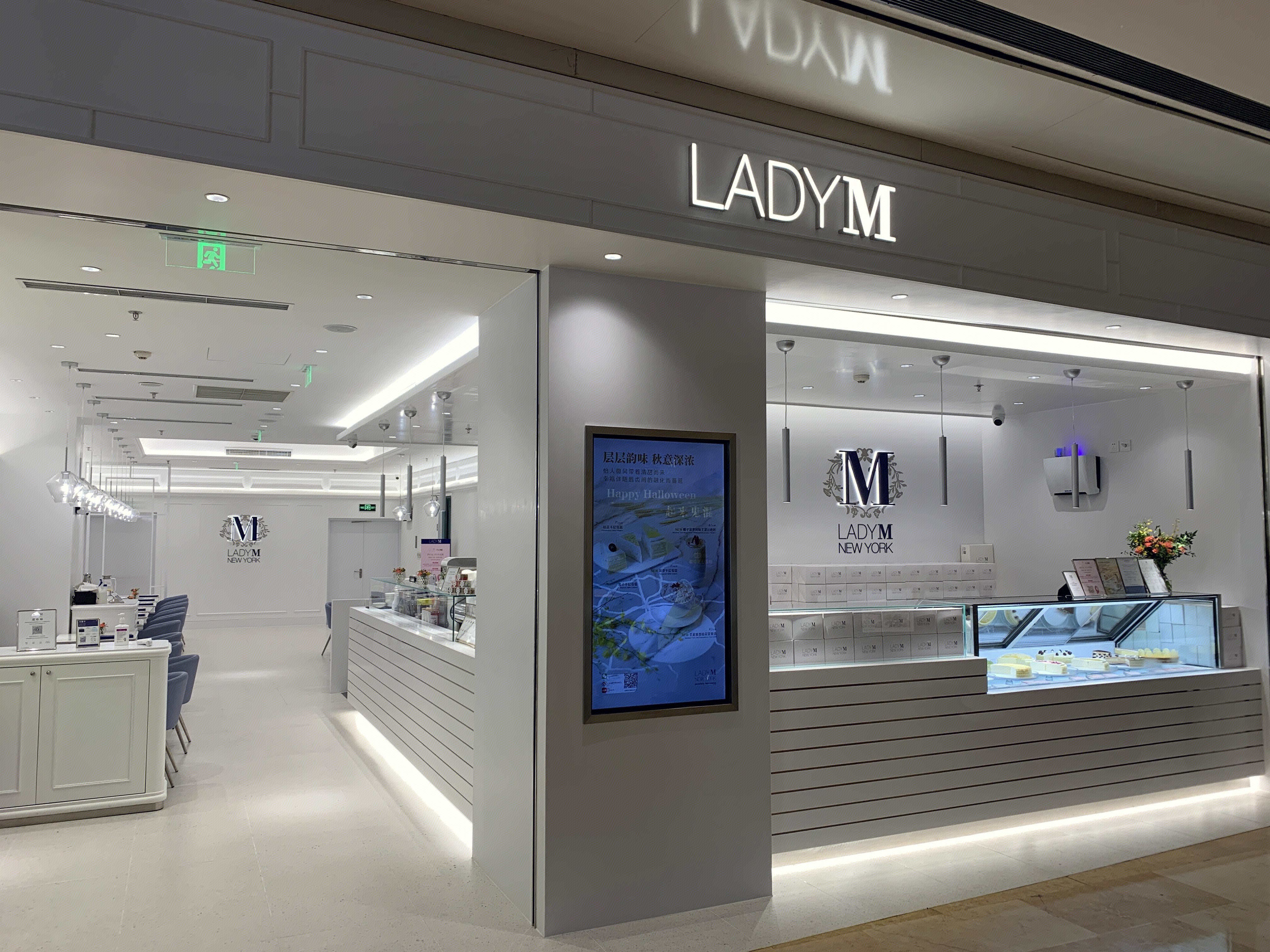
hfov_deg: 67.3
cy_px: 476
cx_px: 635
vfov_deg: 53.1
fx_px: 954
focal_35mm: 26
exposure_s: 1/100
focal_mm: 4.25
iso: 32
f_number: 1.8
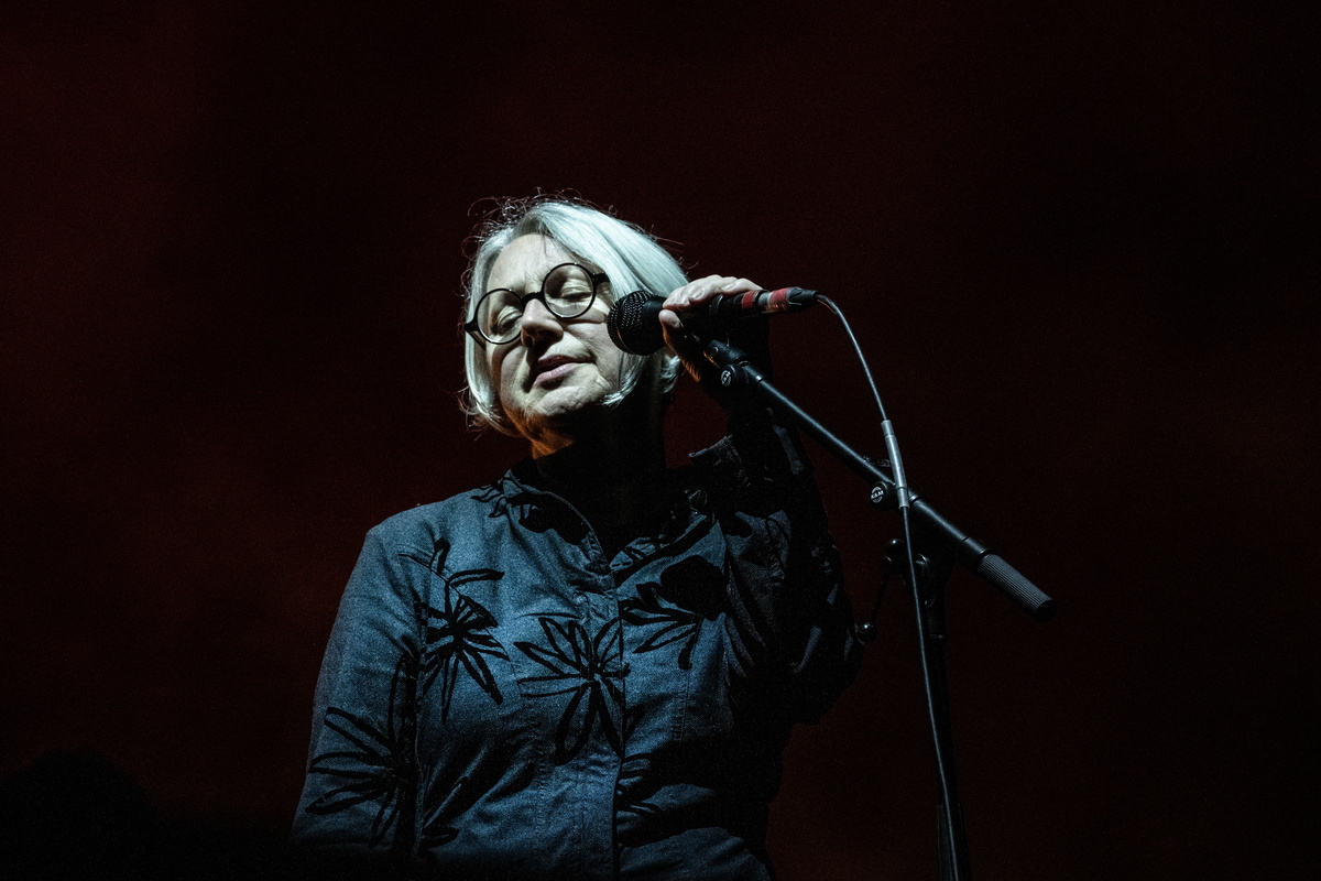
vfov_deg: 6.5
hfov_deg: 9.8
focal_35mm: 210
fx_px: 7705
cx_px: 660
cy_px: 440
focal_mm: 140
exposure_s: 1/1250
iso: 3200
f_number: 7.1
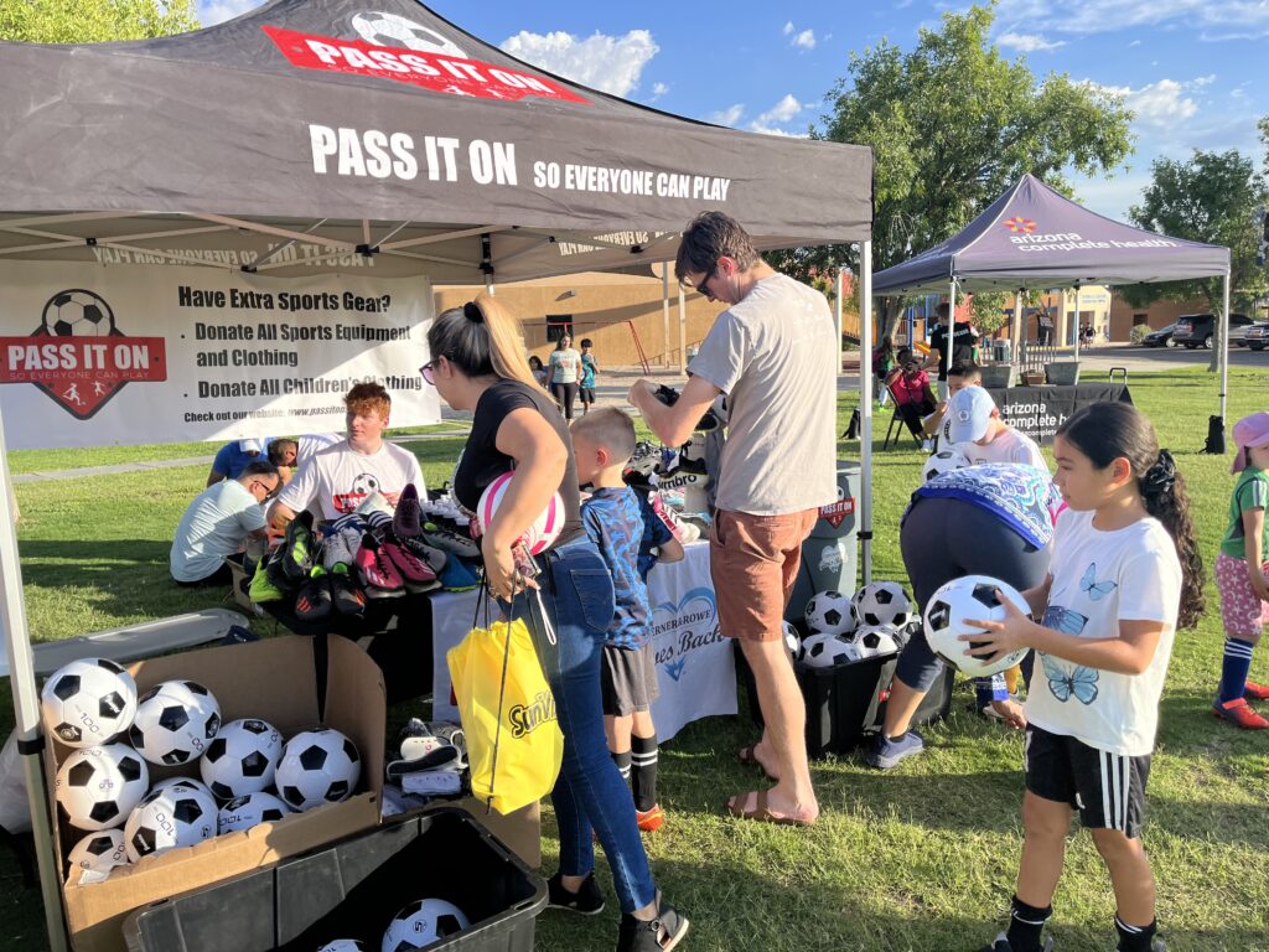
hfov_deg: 67.3
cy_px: 476
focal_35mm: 26
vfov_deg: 53.1
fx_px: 953
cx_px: 634
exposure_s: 1/1558
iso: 50
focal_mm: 5.1
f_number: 1.6
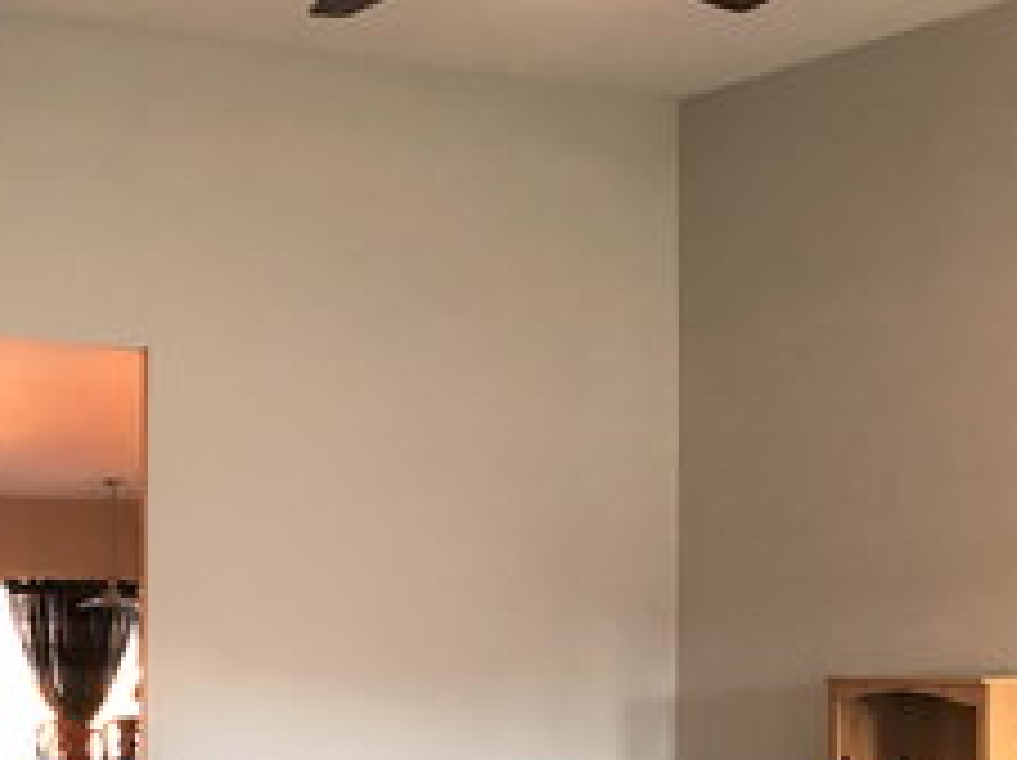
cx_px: 245
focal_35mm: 53
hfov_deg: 35.3
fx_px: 1555
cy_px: 648
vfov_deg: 26.8
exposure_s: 1/15
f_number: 1.8
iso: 64
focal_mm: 3.99
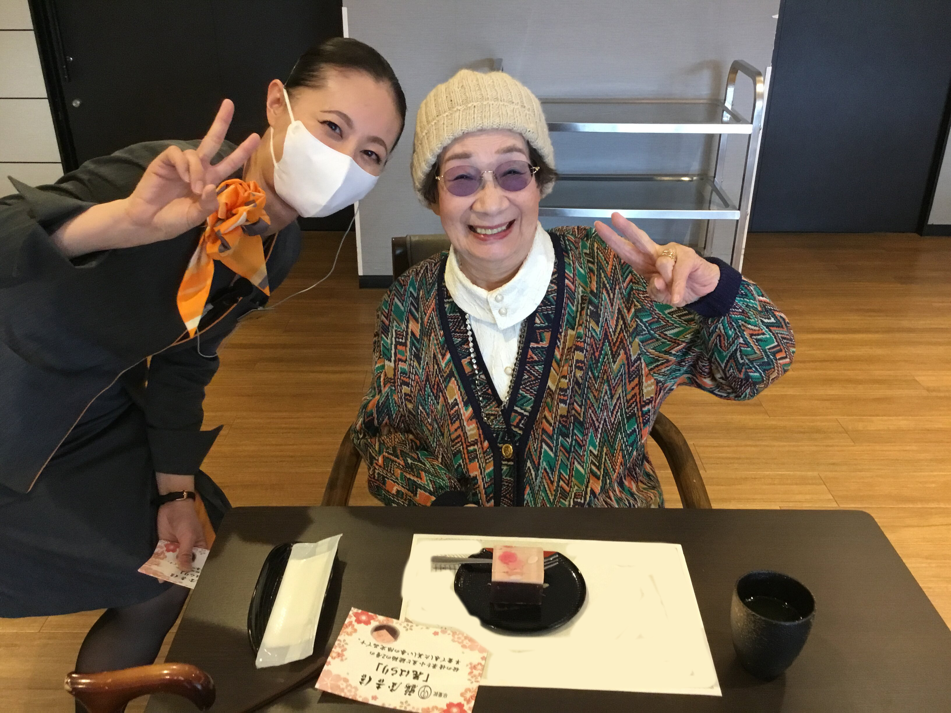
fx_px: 852
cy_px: 356
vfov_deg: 45.4
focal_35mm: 31
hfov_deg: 58.4
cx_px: 476
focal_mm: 3.3
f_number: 2.4
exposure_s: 1/30
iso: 125
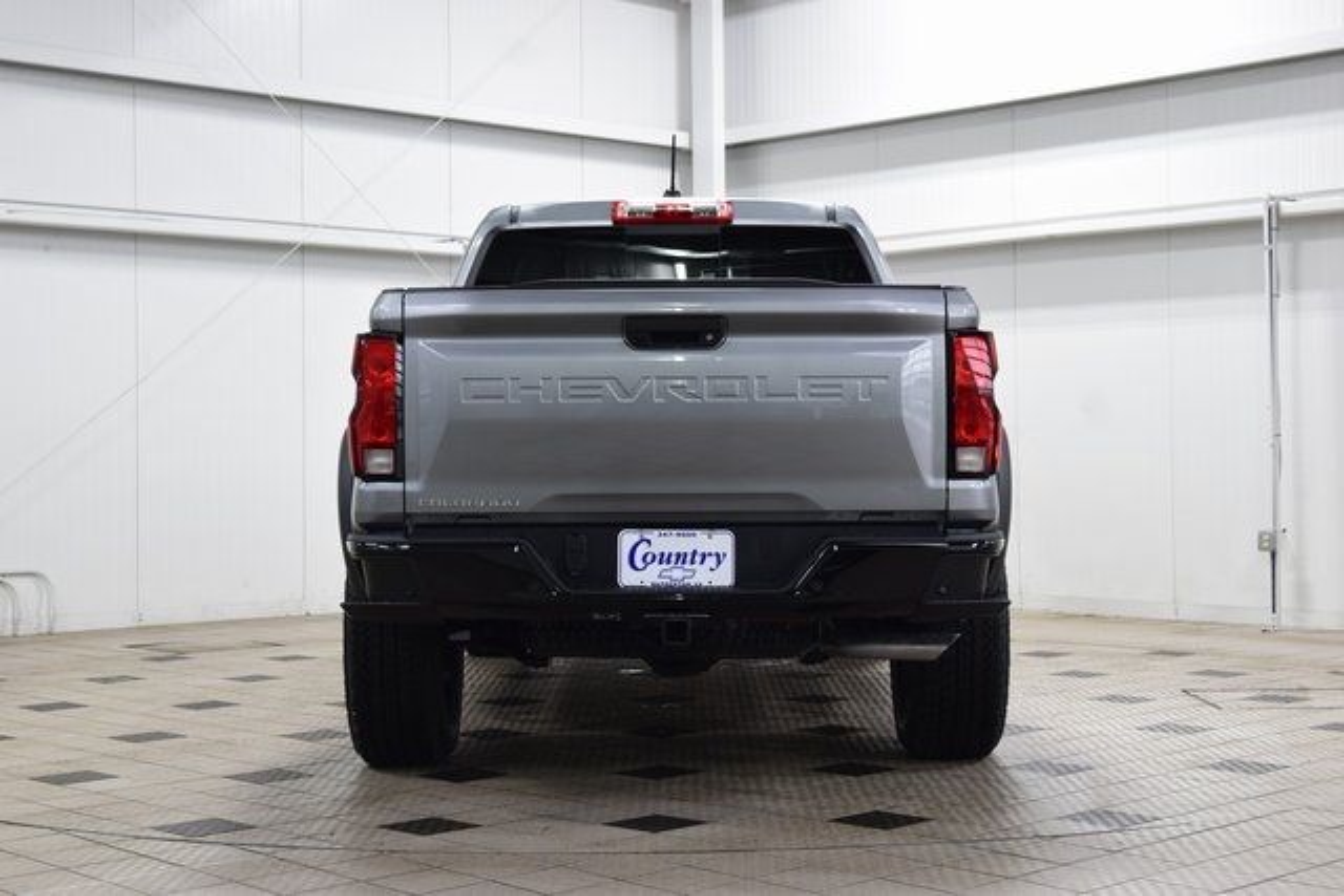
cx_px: 672
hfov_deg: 35.0
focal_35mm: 57
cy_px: 448
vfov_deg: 23.8
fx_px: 2128
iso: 500
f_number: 6.3
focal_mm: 38
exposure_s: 1/15
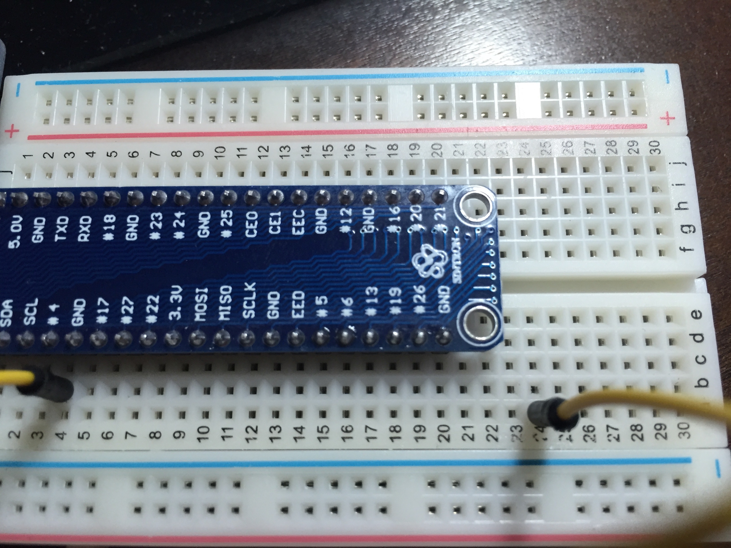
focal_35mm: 29
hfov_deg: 61.7
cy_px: 274
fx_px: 612
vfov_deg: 48.2
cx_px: 366
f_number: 2.2
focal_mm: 4.15
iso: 50
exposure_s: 1/30
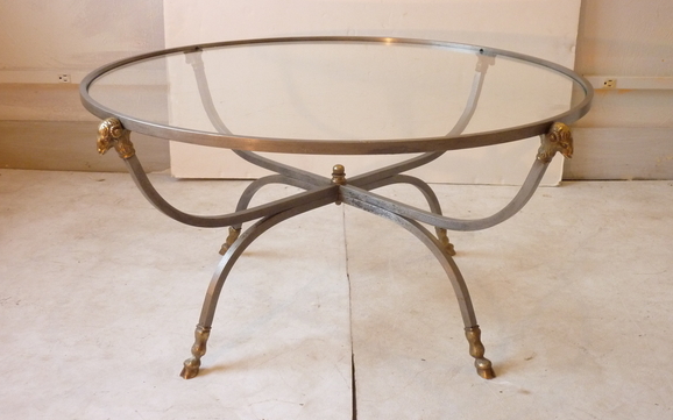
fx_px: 807
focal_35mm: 44
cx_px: 346
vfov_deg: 29.2
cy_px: 215
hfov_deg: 45.3
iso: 400
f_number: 3.6
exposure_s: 1/25
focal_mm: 6.5
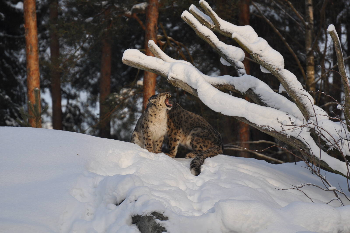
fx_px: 4370
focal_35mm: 450
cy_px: 116
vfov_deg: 3.0
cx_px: 175
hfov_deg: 4.6
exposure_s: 1/500
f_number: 5.6
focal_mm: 300
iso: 320
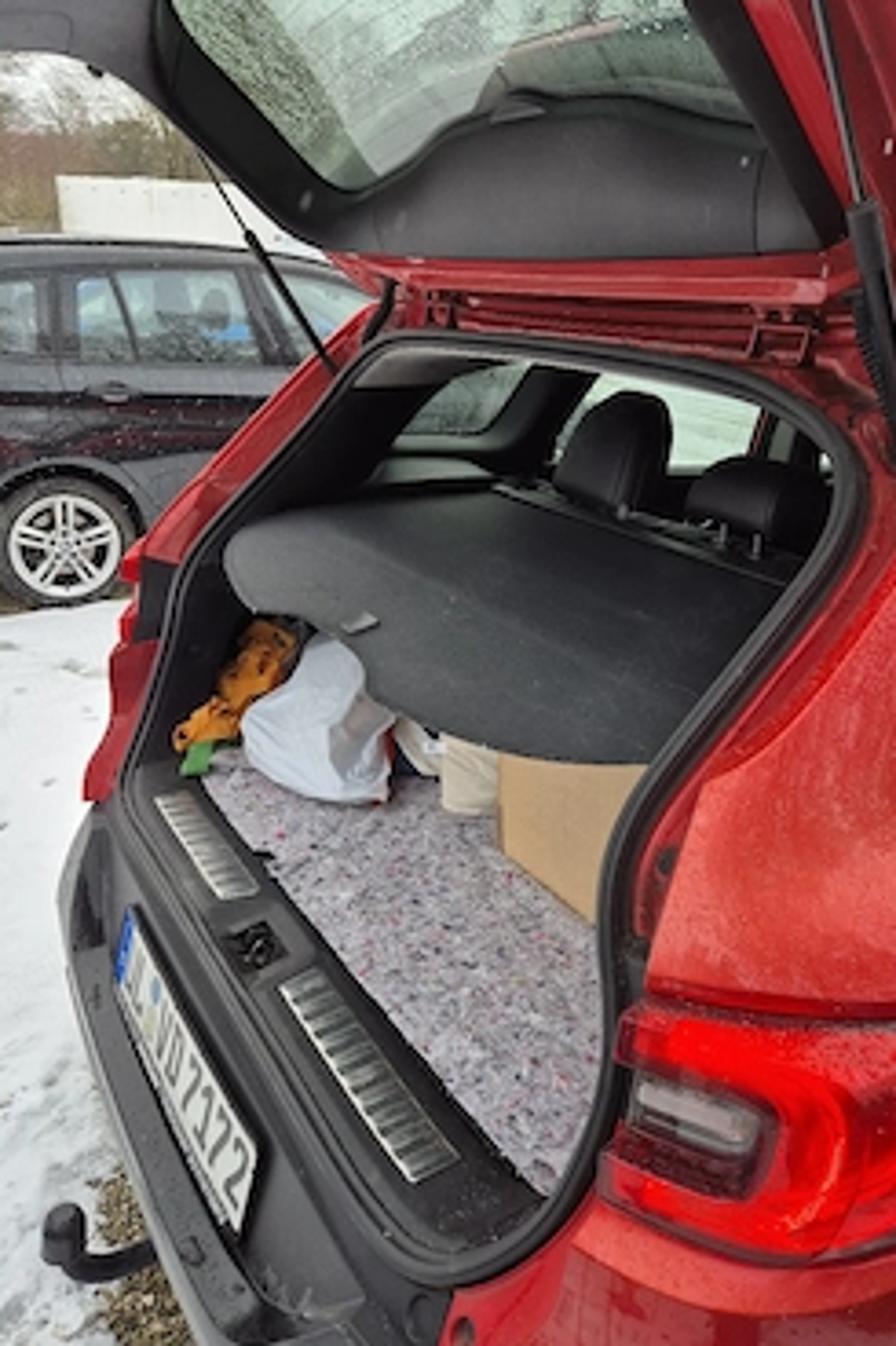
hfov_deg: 49.5
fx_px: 972
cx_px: 468
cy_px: 684
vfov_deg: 69.4
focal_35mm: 26
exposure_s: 1/182
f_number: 1.8
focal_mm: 5.4
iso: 64
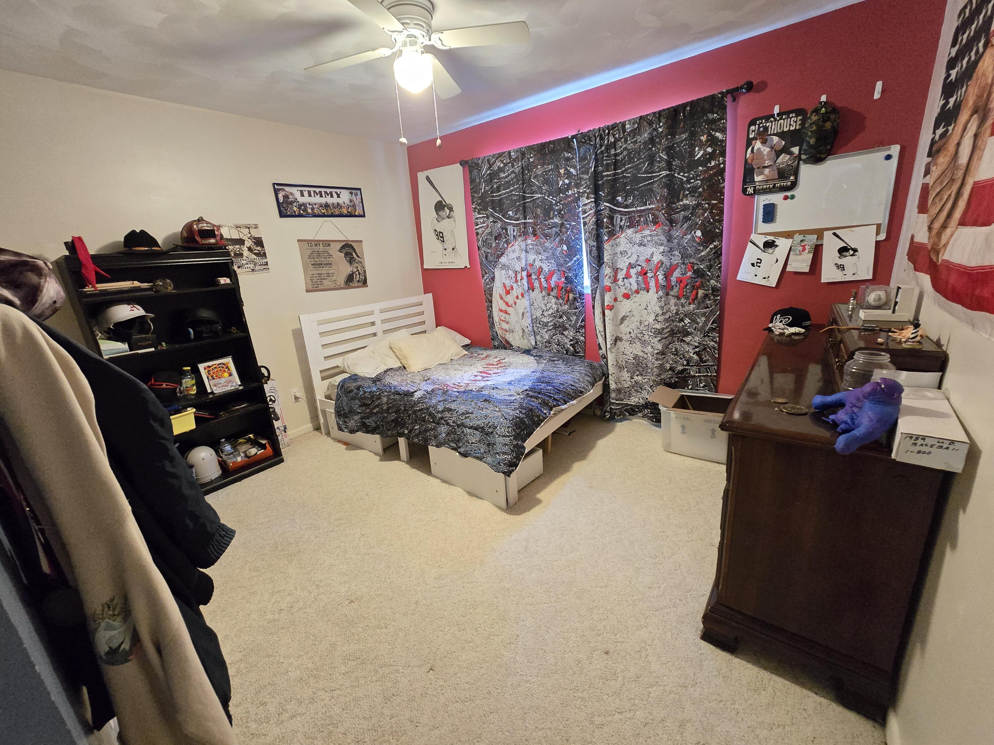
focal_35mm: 13
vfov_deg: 89.9
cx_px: 497
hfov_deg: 106.2
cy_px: 372
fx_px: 373
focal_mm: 2.2
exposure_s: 1/40
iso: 1250
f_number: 2.2
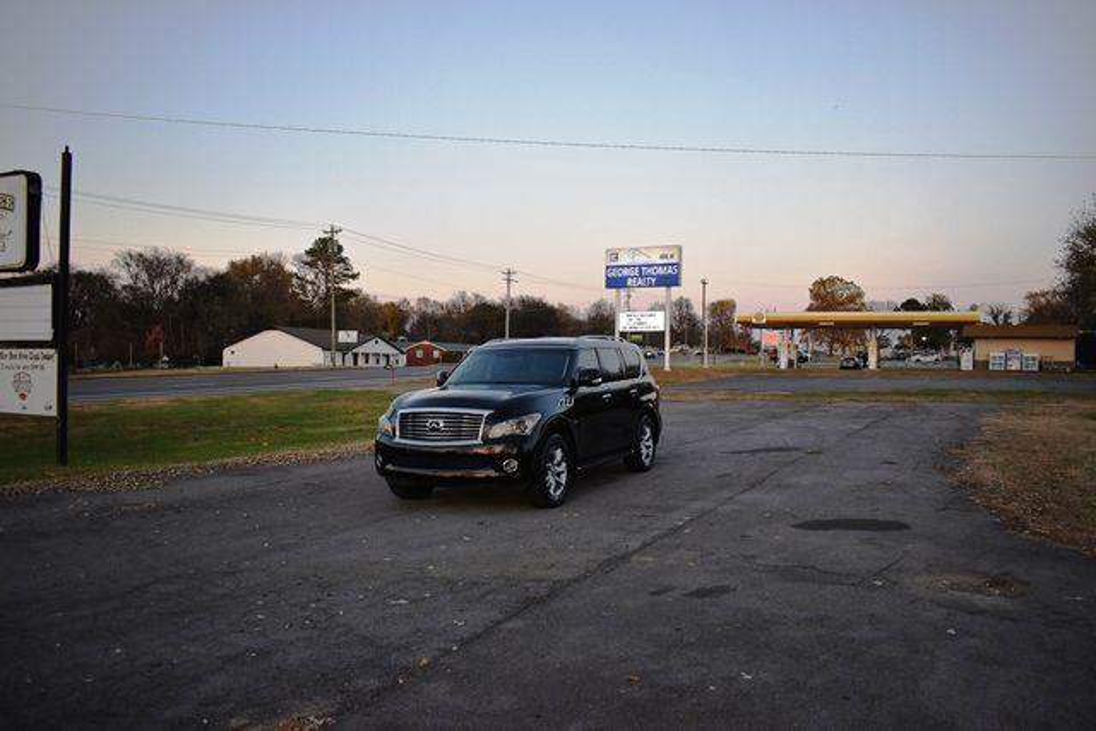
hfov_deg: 67.4
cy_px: 366
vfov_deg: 48.0
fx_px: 822
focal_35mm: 27
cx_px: 548
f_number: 3.5
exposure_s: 1/250
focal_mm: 18
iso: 500
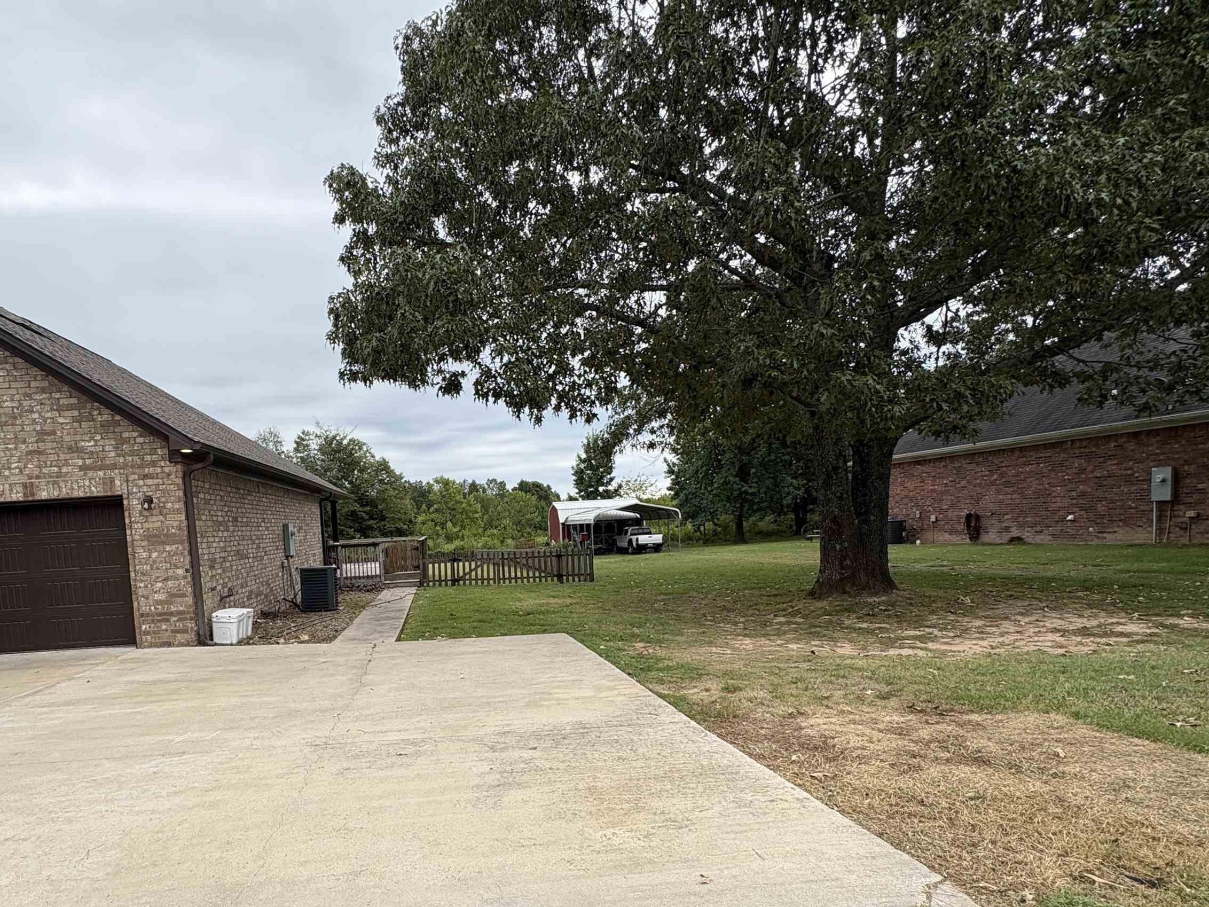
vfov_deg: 67.5
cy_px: 573
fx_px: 664
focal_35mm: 19
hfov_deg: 83.4
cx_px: 469
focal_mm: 2.22
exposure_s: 1/582
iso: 40
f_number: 2.2
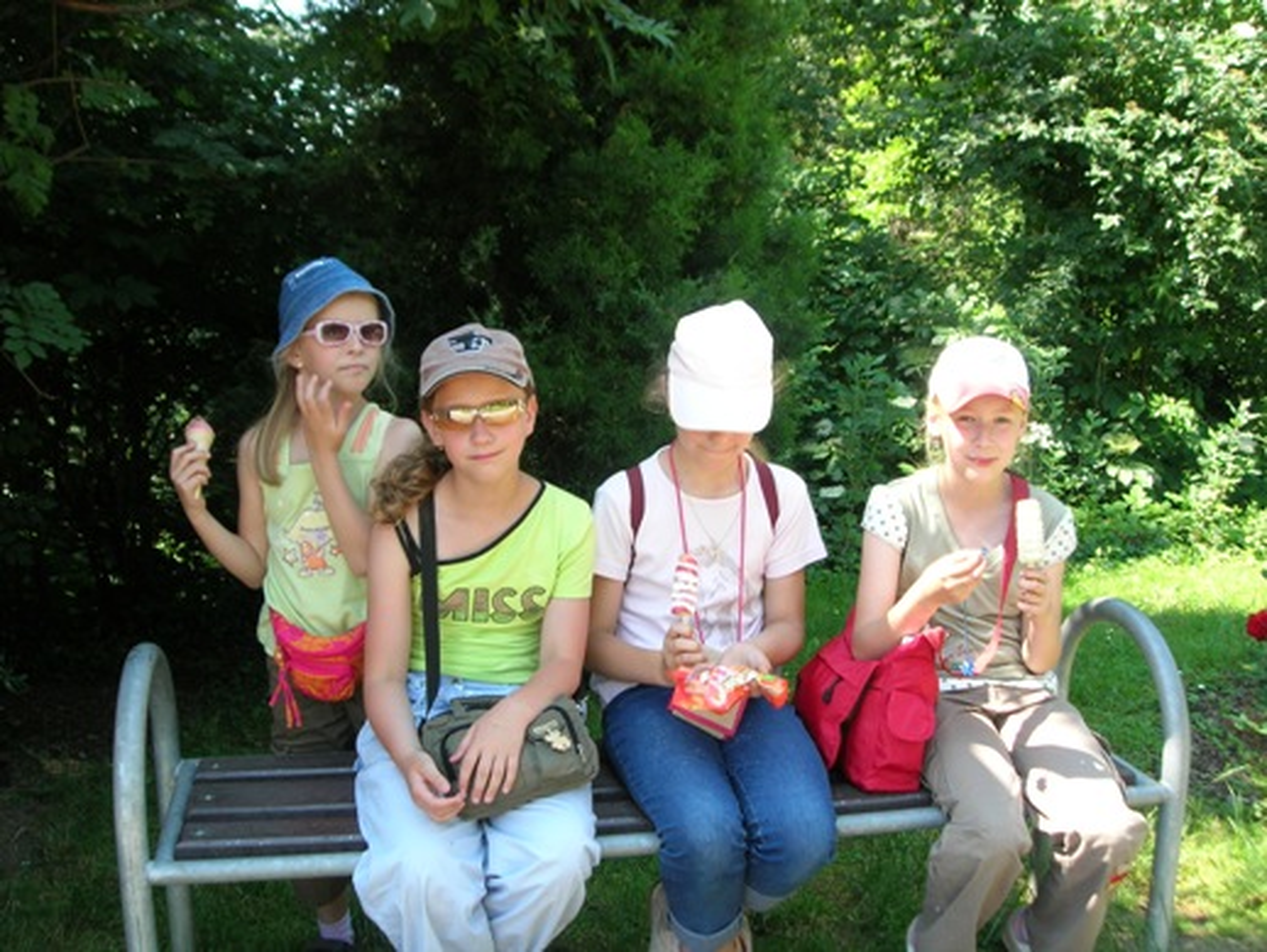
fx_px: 1392
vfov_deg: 37.7
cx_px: 634
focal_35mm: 38
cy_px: 476
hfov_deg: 49.0
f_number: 4.8
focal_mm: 7.8
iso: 64
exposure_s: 1/70
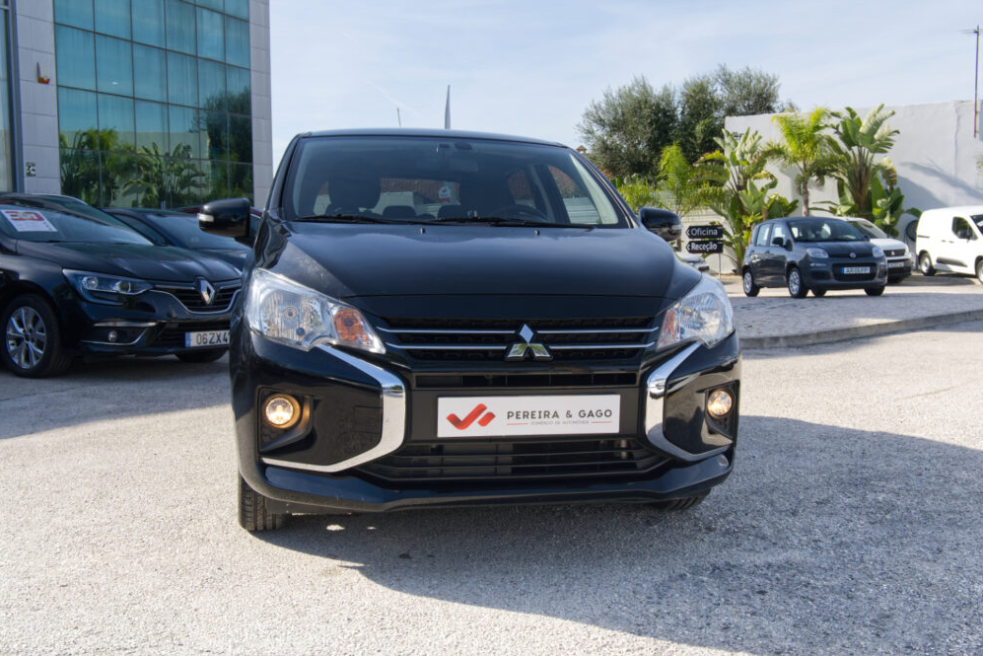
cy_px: 320
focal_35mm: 38
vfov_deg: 35.1
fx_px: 1038
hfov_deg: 50.7
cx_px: 501
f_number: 9
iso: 160
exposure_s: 1/200
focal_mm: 24.9
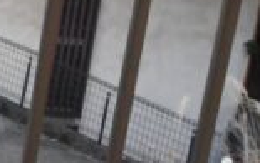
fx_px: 858
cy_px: -245
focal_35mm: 121
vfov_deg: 9.5
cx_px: -369
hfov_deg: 13.0
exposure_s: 1/250
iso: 1600
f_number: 8
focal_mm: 12
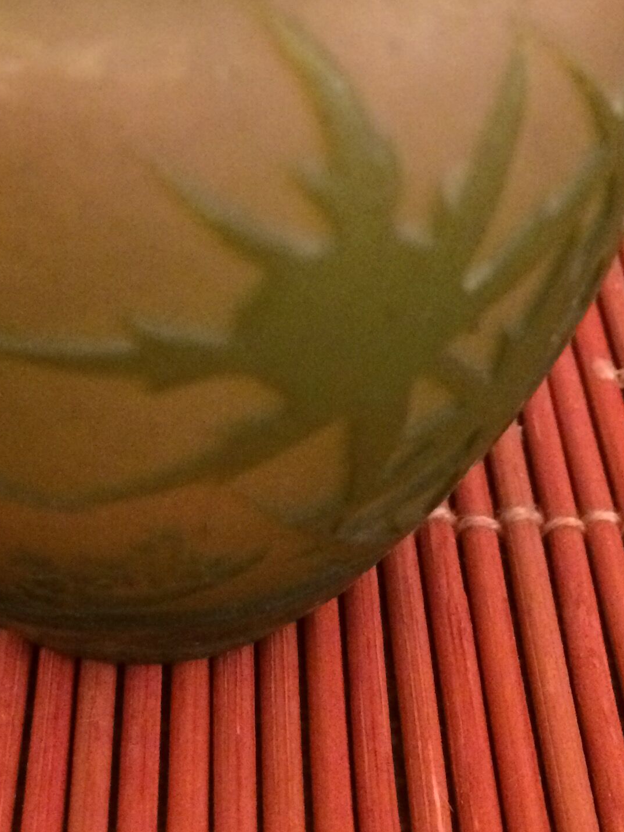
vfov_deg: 29.1
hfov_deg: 22.1
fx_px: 1586
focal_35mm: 66
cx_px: 172
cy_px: 259
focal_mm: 4.15
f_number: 2.2
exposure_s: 1/17
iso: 500
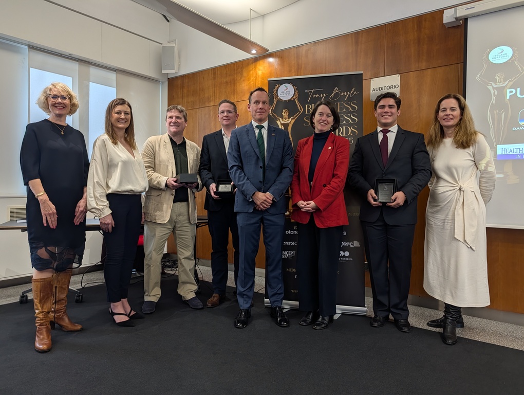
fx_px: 364
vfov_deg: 56.9
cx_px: 262
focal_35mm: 24
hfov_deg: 71.5
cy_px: 198
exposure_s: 1/33.3
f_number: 1.68
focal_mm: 6.9
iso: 39
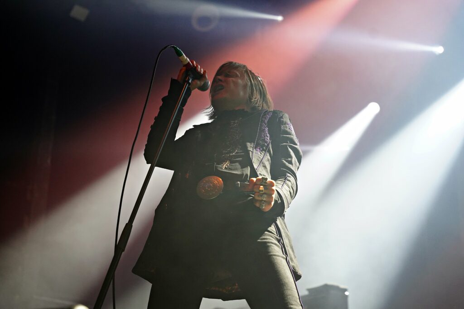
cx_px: 232
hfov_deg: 34.1
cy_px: 154
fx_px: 757
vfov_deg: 23.1
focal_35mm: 59
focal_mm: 58.7
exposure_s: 1/400
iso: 3200
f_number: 3.5
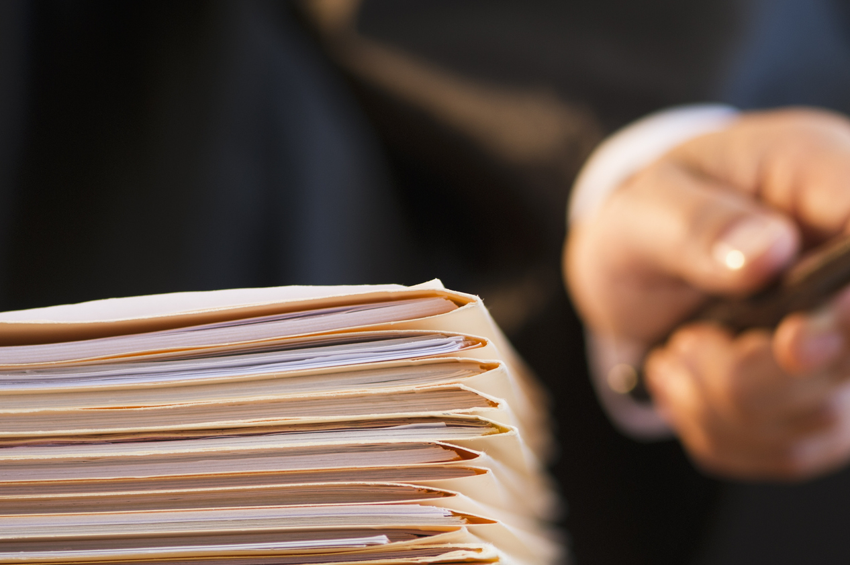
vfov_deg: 7.8
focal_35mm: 176
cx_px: 577
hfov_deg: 11.7
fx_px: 4152
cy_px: 286
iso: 200
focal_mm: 105
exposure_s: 1/200
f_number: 4
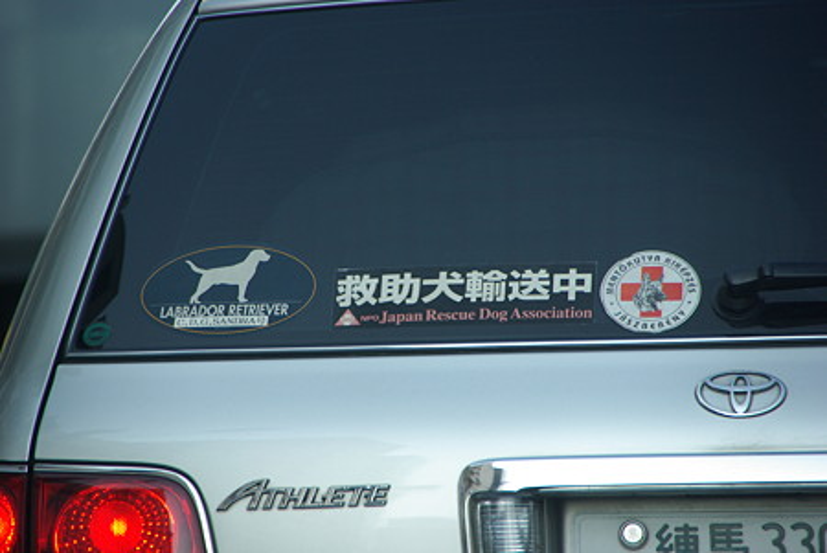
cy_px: 276
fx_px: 7933
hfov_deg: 6.0
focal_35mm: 345
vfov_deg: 4.0
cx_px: 414
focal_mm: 229.87
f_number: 6.3
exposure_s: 1/180
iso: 280
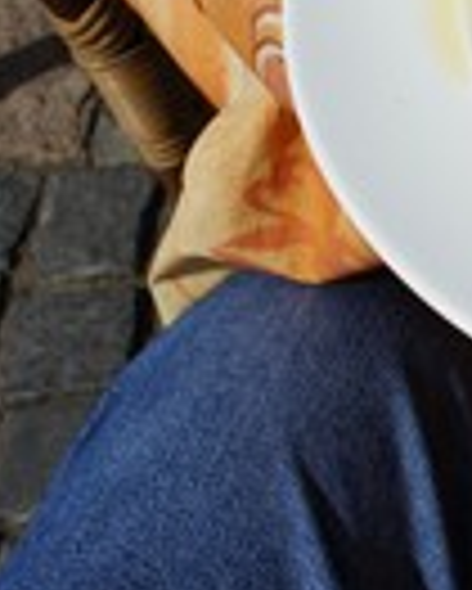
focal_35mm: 89
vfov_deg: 21.1
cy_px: 72
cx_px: 868
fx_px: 1552
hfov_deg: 14.9
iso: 200
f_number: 11
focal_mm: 18
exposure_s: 1/400
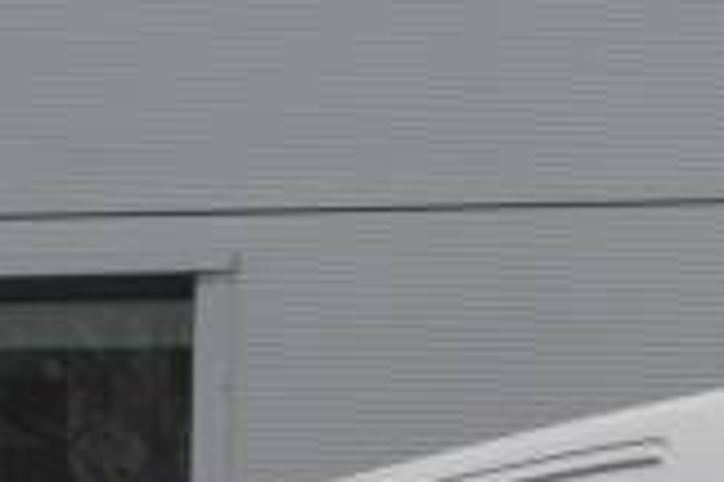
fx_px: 4782
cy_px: 923
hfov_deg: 8.6
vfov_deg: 5.6
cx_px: 679
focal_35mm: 238
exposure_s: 1/160
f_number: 5.6
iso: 160
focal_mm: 40
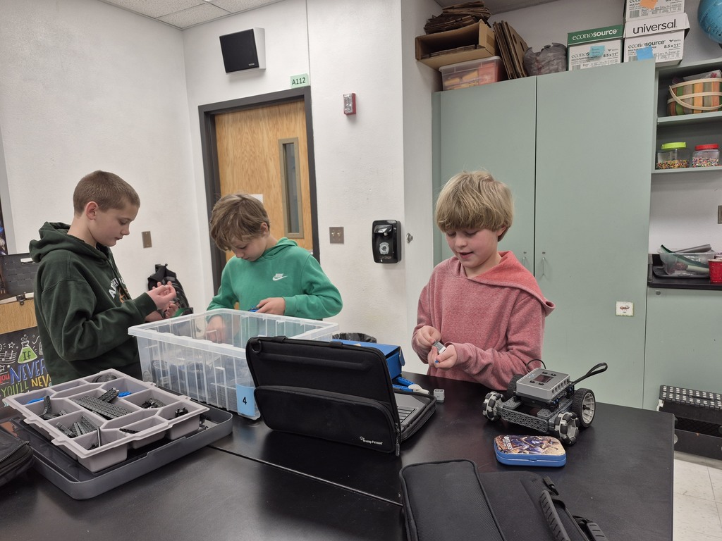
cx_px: 361
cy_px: 270
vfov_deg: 58.9
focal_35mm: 23
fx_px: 480
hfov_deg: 73.9
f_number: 1.8
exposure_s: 1/61
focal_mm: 5.4
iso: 40
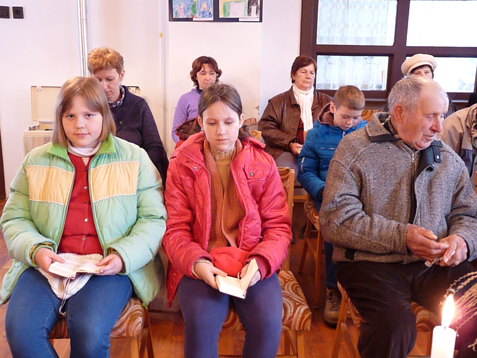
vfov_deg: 34.3
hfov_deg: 44.8
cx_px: 238
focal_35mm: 42
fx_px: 579
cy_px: 179
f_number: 3
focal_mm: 7.4
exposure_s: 1/30
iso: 1000
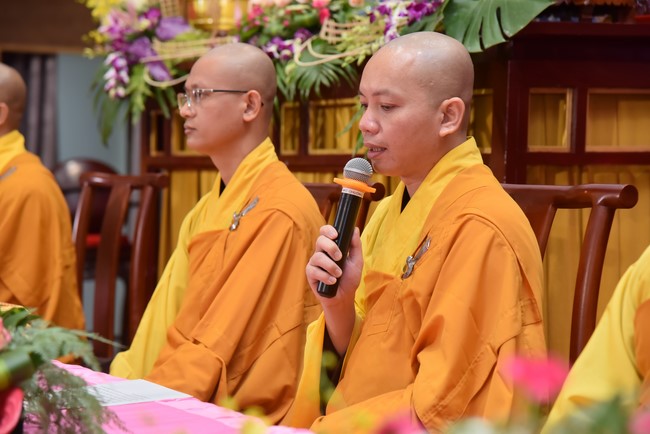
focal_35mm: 105
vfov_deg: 13.1
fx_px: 1897
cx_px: 325
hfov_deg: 19.4
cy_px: 217
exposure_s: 1/125
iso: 1000
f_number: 5
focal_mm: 105
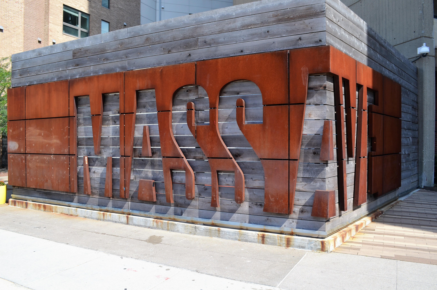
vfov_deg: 47.7
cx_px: 218
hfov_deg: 67.5
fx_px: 327
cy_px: 145
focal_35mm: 27
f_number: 8
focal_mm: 18
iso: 180
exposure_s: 1/250
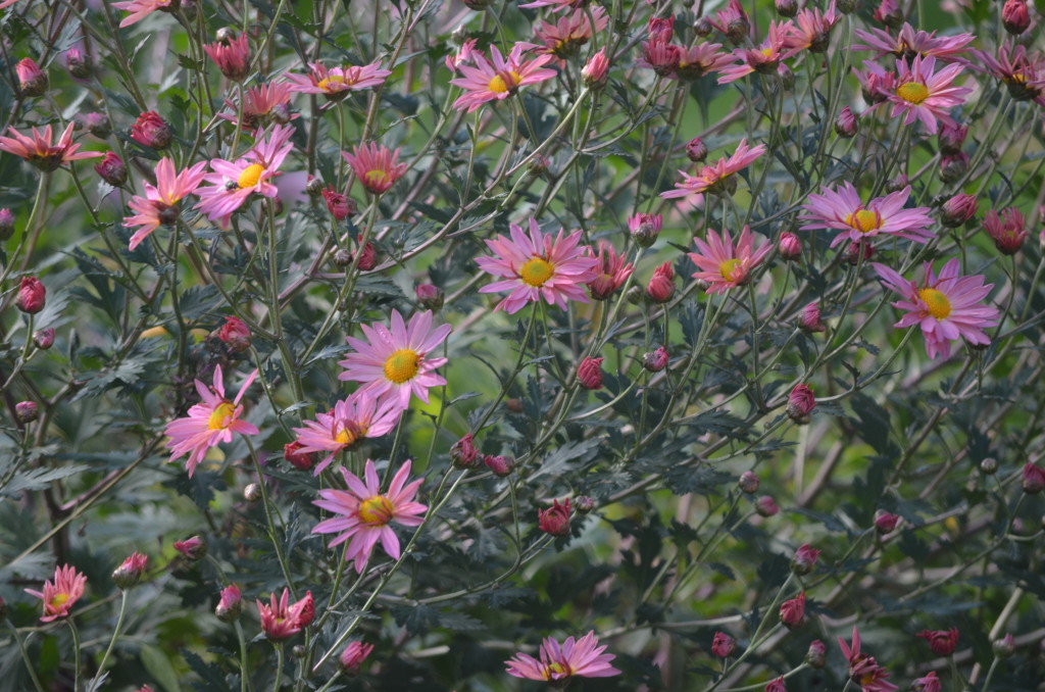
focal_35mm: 405
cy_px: 346
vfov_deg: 3.4
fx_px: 11731
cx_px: 522
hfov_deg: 5.1
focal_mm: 270
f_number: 5.6
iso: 500
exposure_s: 1/250
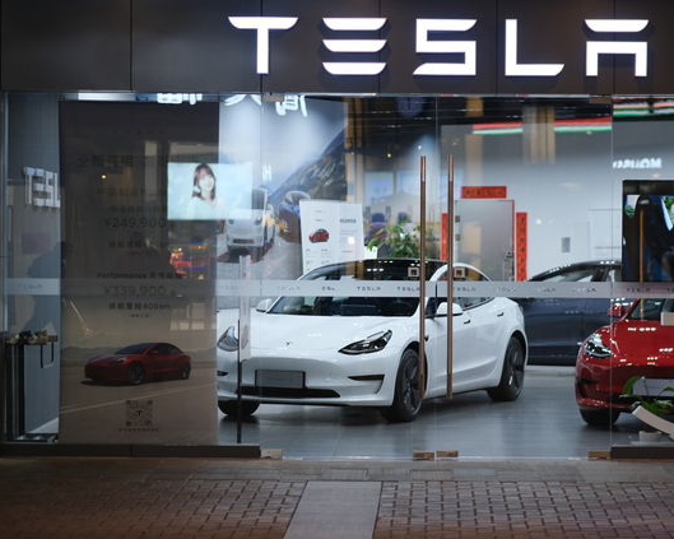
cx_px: 436
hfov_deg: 17.7
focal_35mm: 108
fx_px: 2154
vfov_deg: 14.3
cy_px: 248
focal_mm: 56
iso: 320
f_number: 1.8
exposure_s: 1/140
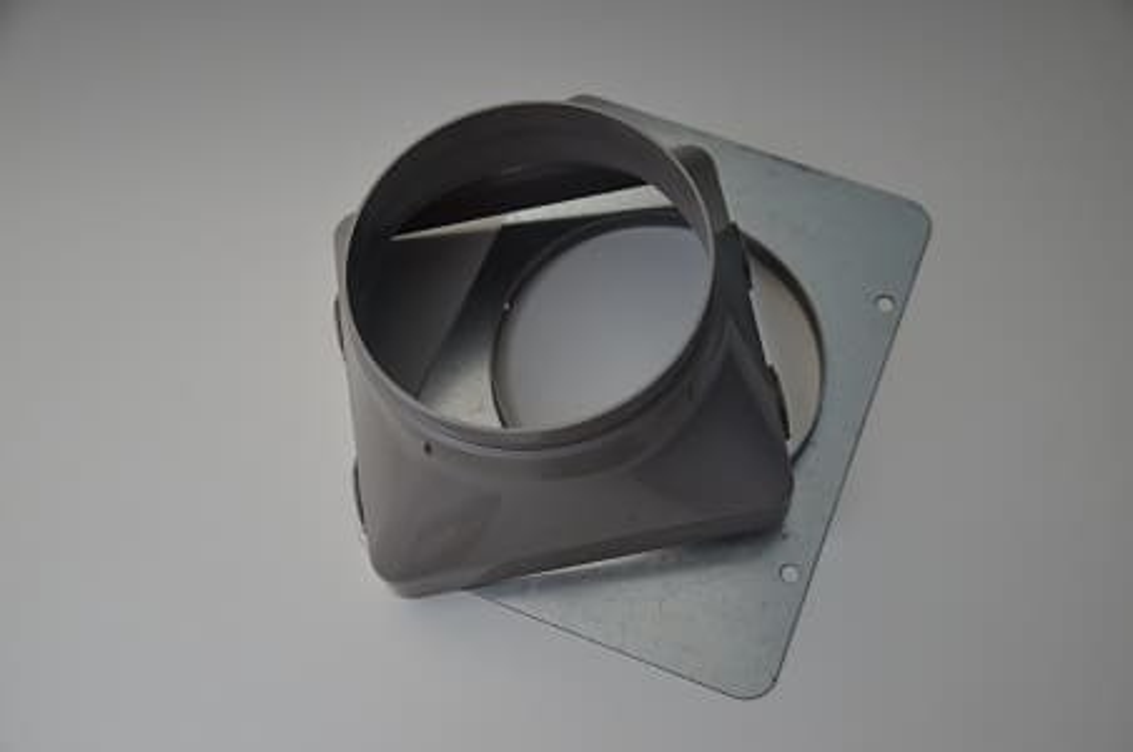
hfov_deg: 43.7
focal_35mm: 45
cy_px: 376
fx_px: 1414
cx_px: 566
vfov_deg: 29.8
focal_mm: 30
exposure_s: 1/80
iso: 400
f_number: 4.5
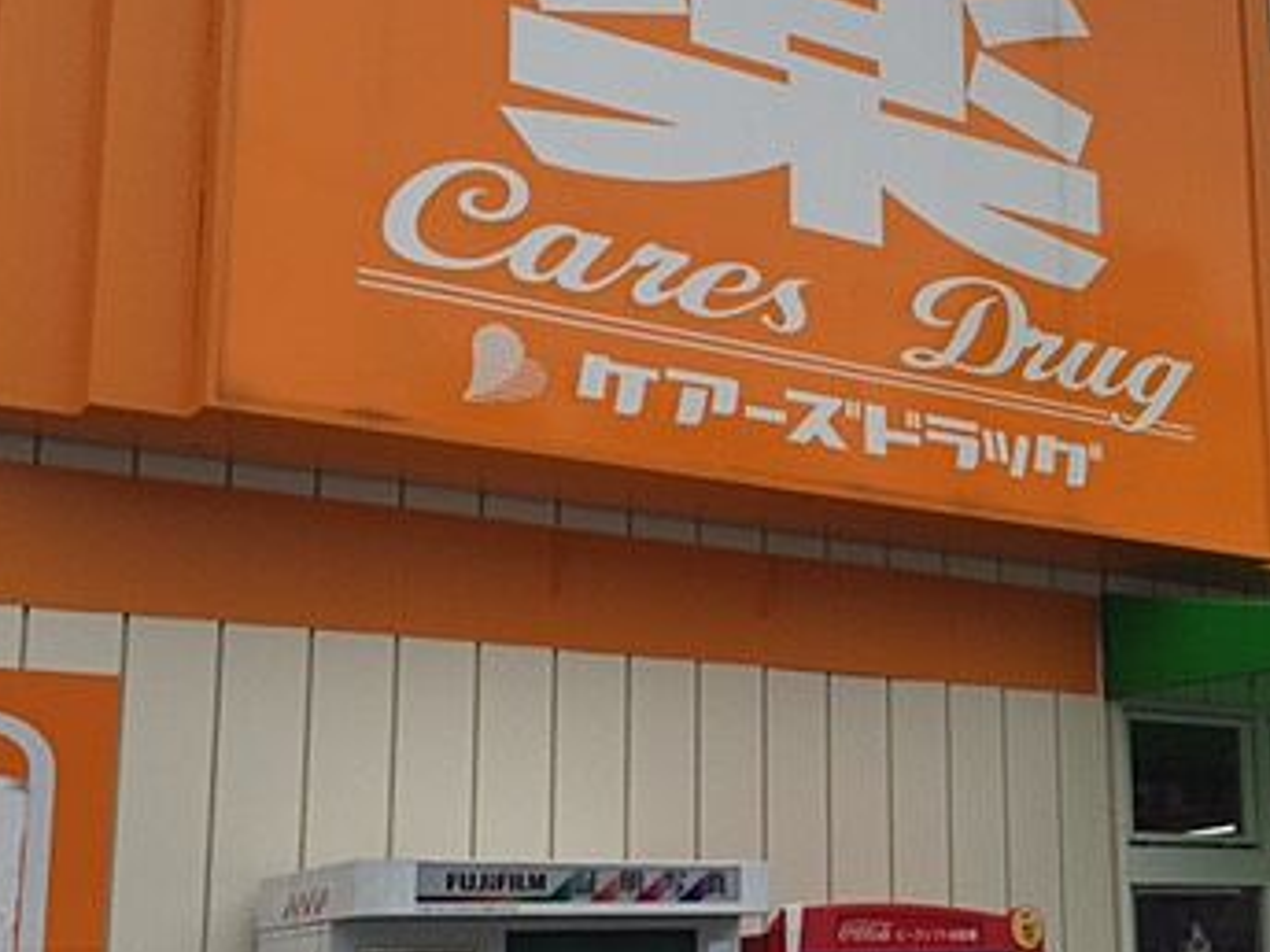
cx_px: 1063
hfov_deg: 34.2
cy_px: 613
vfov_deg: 26.9
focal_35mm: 54
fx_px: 1981
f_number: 2.2
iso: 32
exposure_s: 1/3049
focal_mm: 4.15
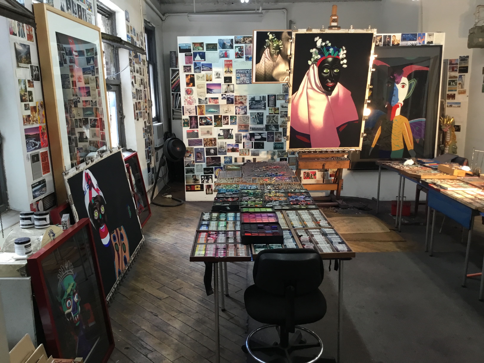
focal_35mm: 31
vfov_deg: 45.4
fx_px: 433
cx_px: 242
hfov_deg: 58.4
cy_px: 182
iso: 50
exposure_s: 1/30
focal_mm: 3.3
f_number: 2.4
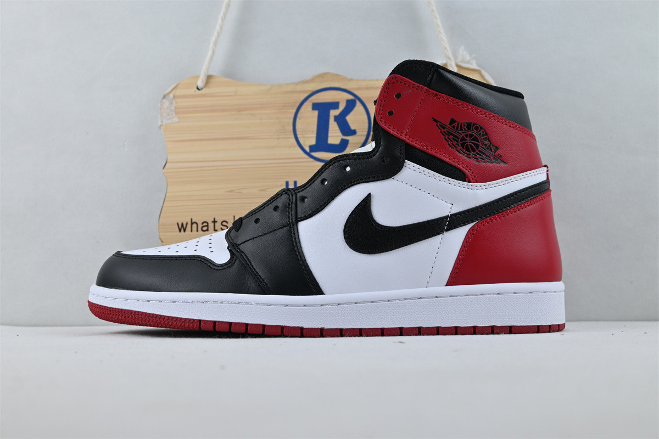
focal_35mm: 41
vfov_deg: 32.4
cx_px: 330
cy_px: 220
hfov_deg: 47.2
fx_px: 755
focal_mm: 27.5
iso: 100
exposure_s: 1/100
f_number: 4.5
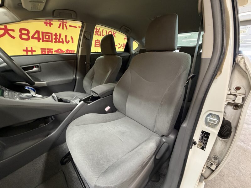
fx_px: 102
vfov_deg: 85.7
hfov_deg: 102.1
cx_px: 126
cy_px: 94
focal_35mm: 14
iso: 500
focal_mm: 2.22
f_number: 2.2
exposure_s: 1/50
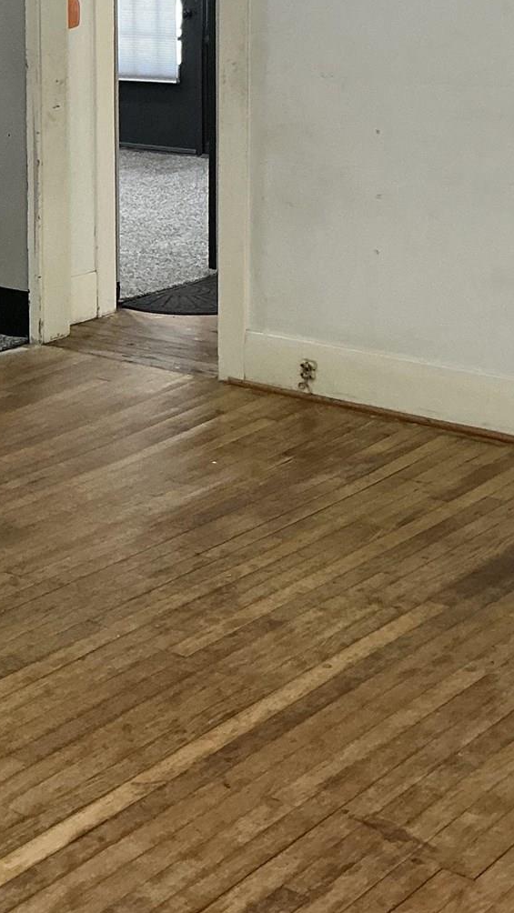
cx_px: -38
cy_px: 166
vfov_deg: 29.4
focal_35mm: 70
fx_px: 1696
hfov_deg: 16.7
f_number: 1.8
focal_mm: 3
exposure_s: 1/60
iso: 125
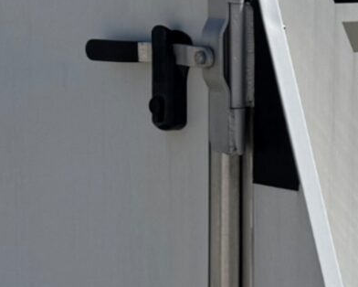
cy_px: 48
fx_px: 1622
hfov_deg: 12.0
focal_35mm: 153
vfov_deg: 10.1
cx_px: 540
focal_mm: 6.76
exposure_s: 1/7937
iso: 80
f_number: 1.78
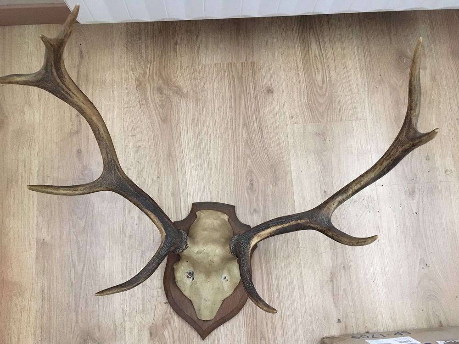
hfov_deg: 61.7
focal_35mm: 29
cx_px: 230
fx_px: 385
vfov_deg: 48.2
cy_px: 172
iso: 200
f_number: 2.2
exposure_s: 1/20
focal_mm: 4.15
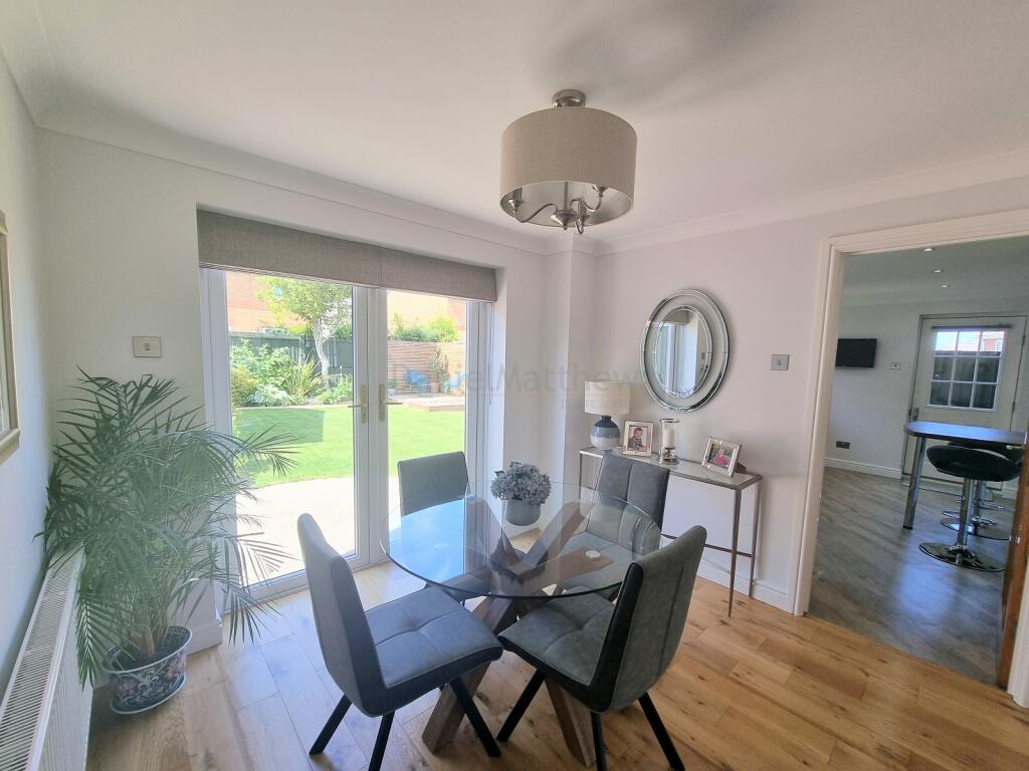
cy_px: 386
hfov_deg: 106.2
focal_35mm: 13
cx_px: 514
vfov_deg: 89.9
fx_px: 386
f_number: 2.2
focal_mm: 2.2
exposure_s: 1/175
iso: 50
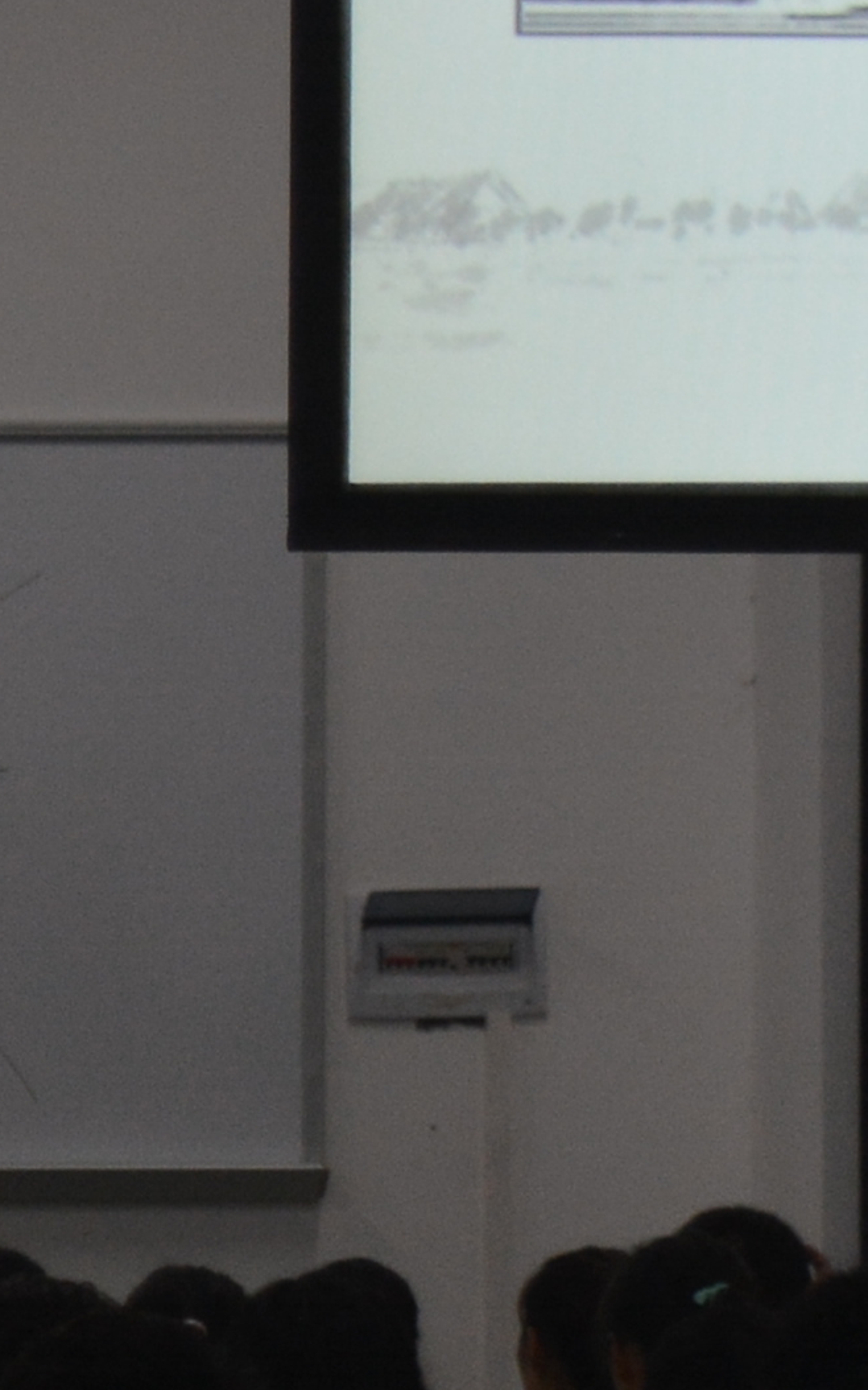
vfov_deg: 6.9
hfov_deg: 4.3
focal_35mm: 305
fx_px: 11542
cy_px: 964
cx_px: -724
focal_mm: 35
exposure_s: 1/80
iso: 320
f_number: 4.5
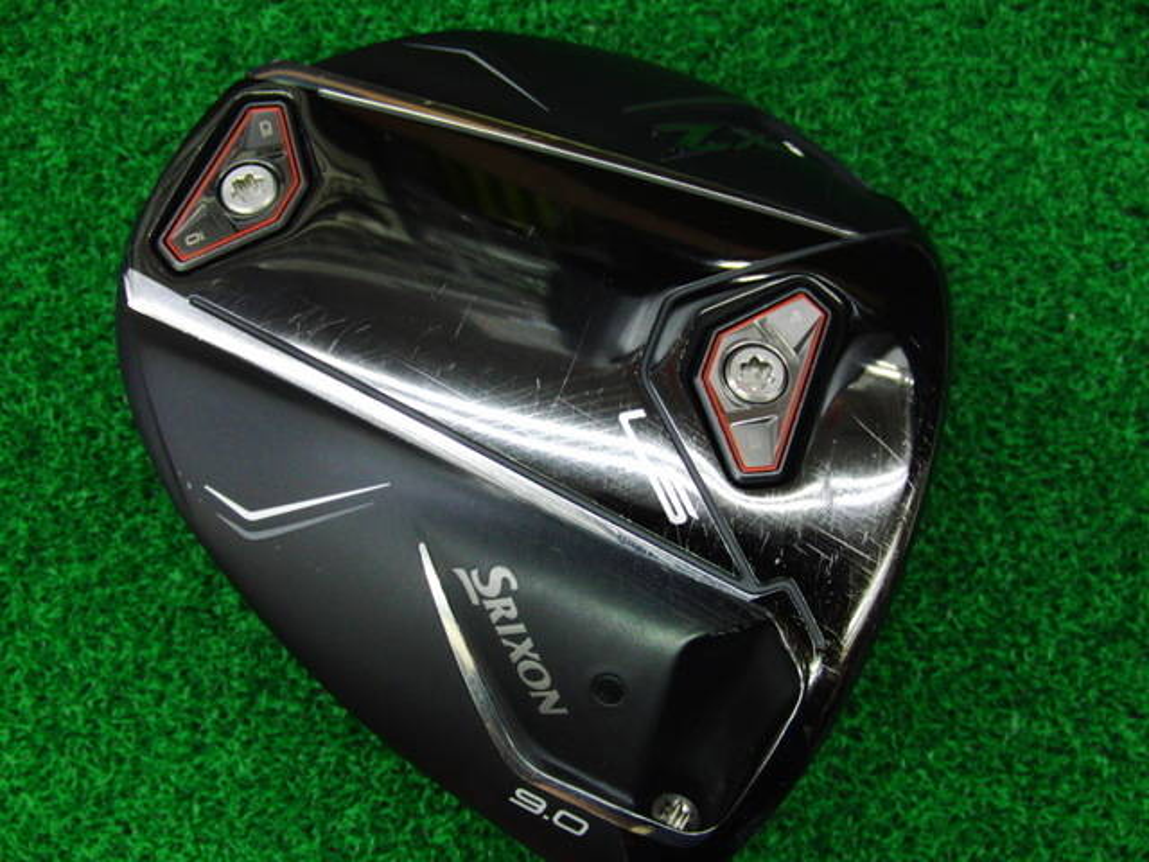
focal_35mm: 37
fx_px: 1228
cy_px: 431
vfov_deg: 38.7
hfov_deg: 50.1
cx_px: 574
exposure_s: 1/50
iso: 400
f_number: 3.6
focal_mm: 6.42
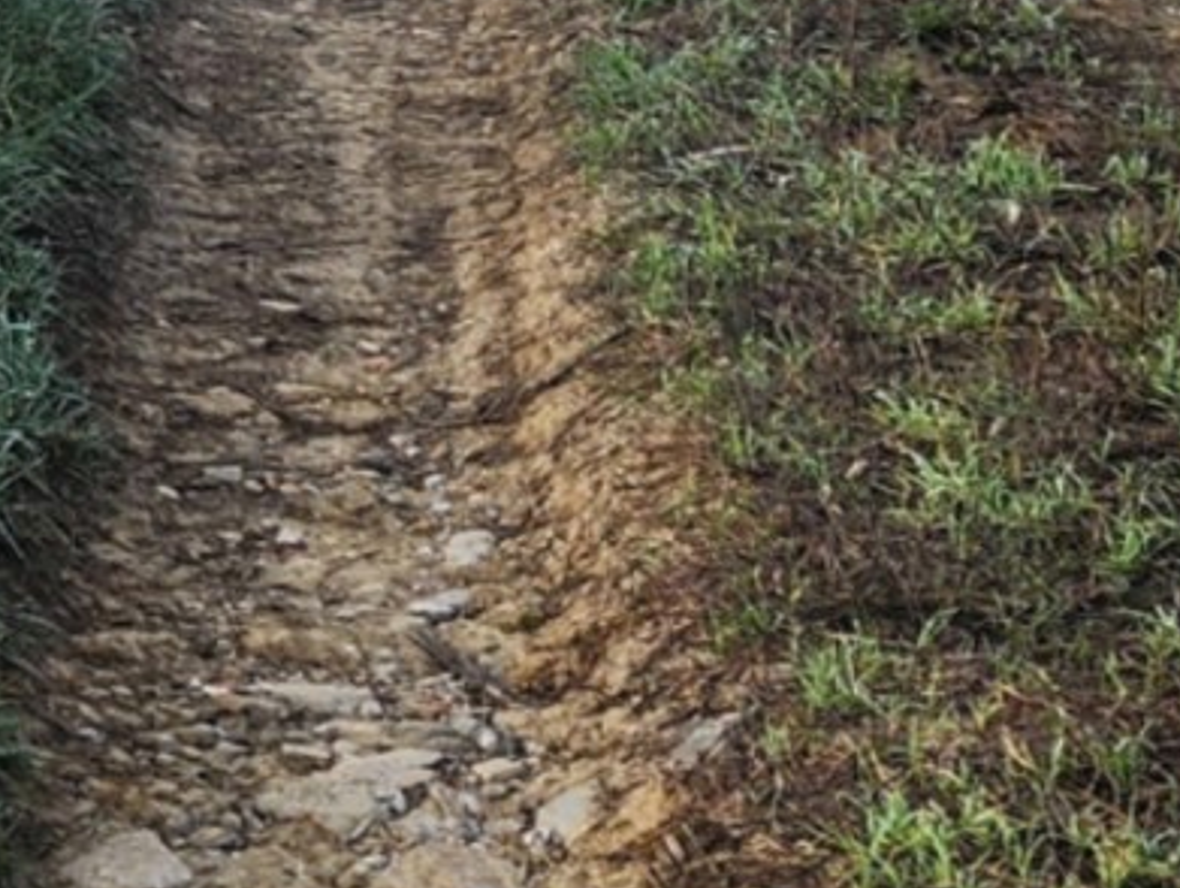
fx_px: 4811
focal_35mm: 141
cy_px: -997
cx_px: -30
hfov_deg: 13.8
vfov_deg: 9.7
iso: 12
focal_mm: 6.4
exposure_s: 1/289
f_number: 1.8
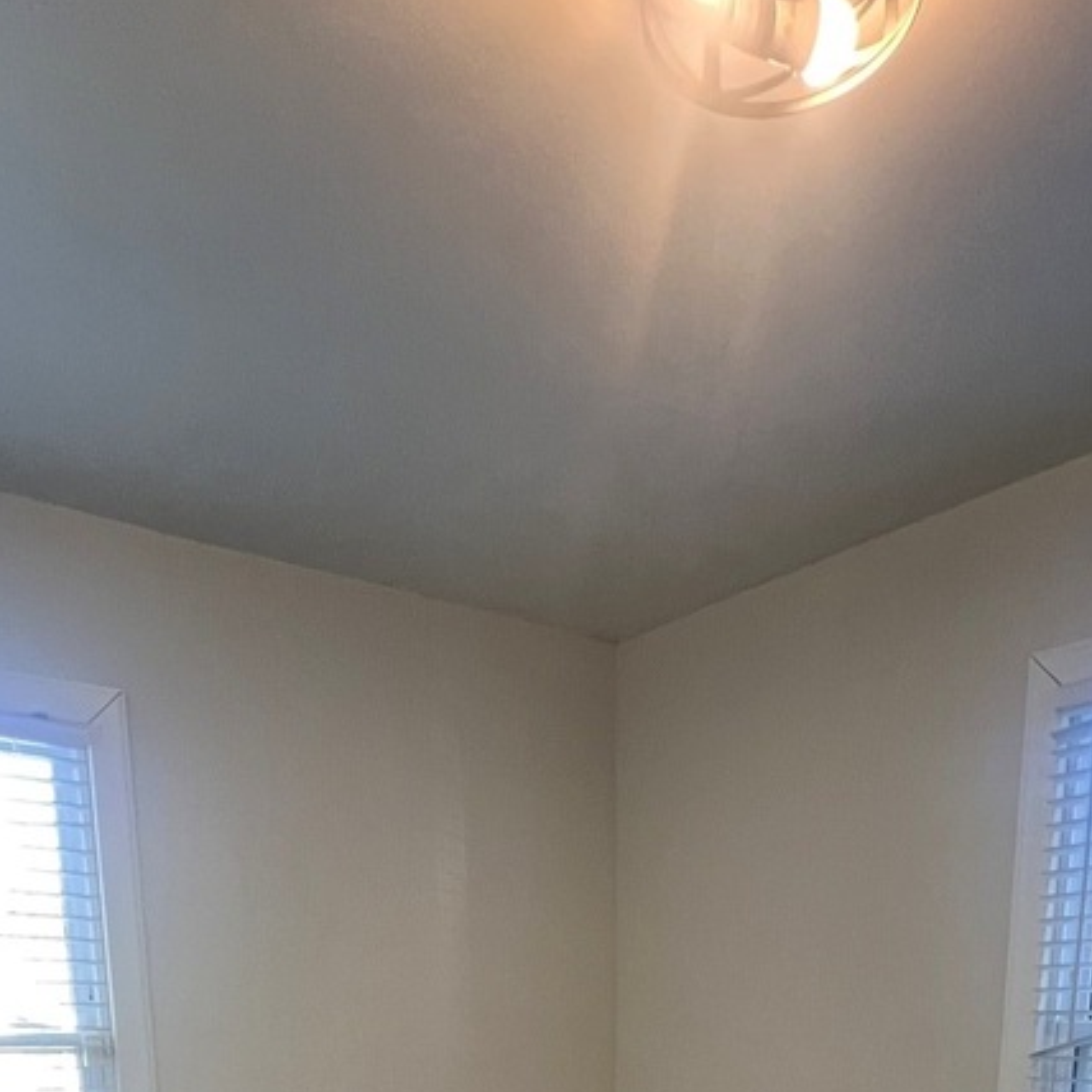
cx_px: 579
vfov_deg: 42.0
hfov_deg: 55.6
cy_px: 1240
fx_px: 1035
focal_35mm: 29
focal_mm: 1.57
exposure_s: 1/120
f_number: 1.8
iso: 250
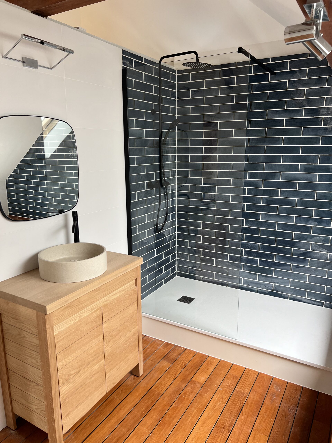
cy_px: 222
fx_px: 332
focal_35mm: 26
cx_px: 166
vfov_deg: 67.3
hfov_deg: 53.1
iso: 80
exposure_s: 1/121
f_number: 1.5
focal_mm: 5.7
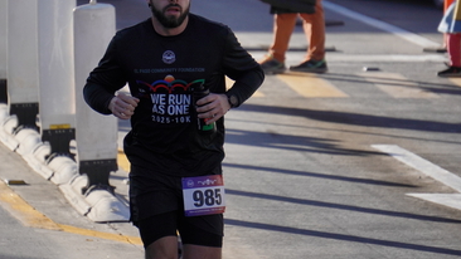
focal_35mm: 451
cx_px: 171
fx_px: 5514
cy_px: 82
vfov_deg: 2.7
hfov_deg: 4.8
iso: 500
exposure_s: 1/2500
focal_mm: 210
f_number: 6.3
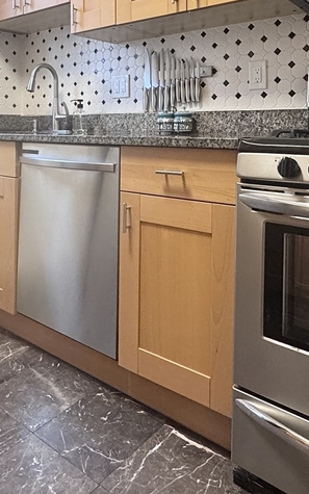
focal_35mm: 32
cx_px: 136
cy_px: 132
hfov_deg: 39.4
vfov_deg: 57.1
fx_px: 431
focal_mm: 2.22
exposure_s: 1/60
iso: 400
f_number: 2.2
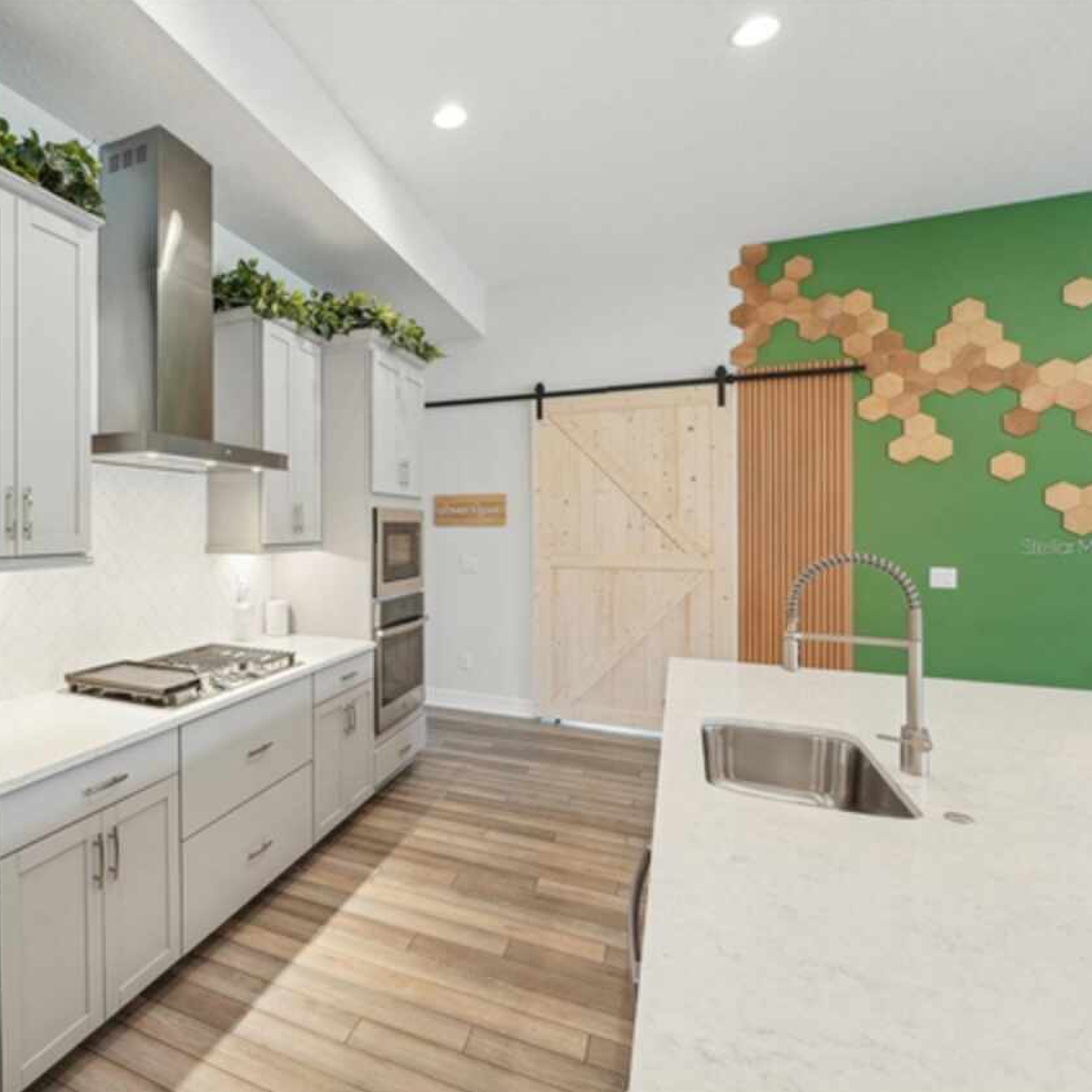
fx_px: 642
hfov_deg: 75.7
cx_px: 292
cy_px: 546
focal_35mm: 18
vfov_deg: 80.7
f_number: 8
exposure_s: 1/6
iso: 200
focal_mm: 14
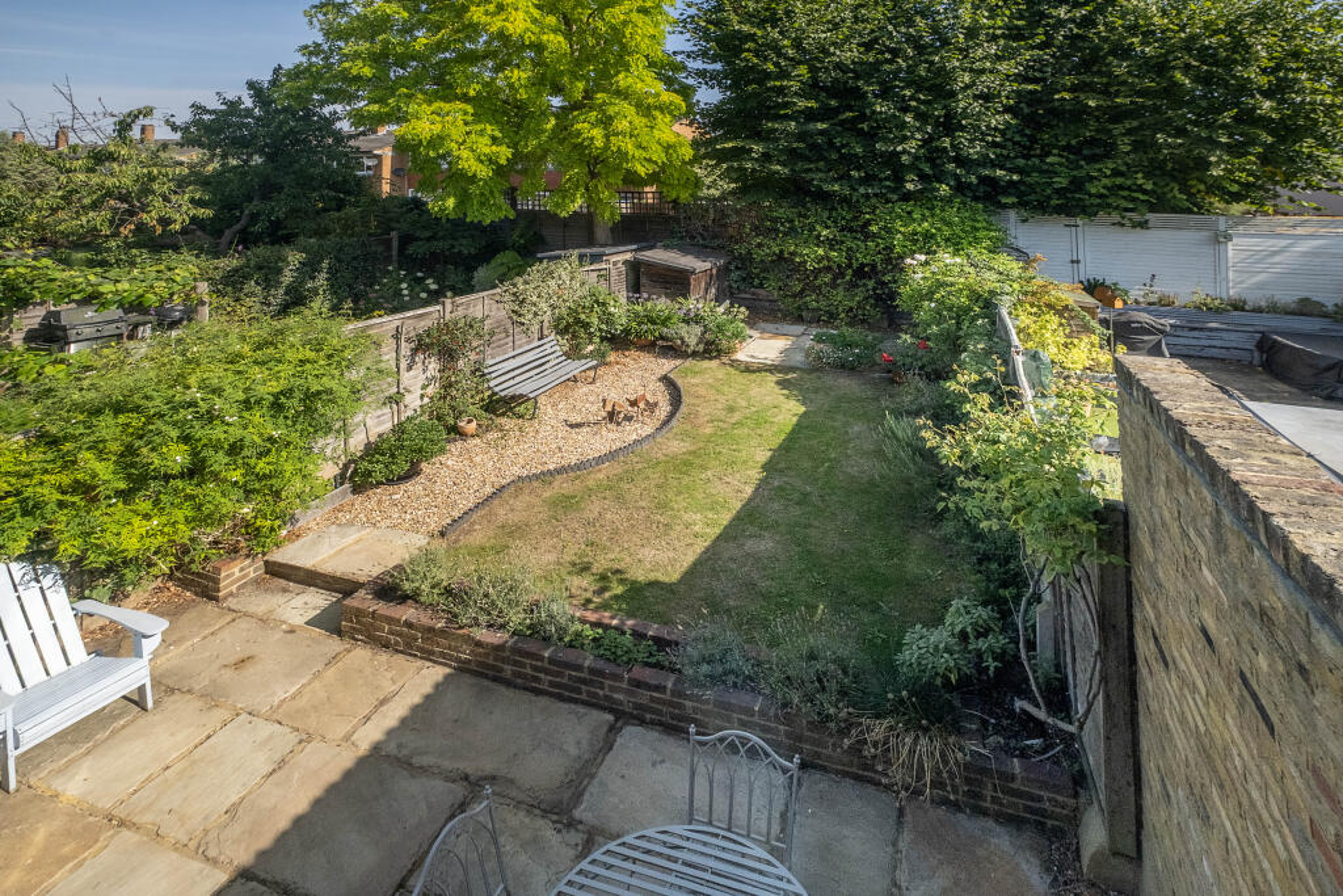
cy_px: 448
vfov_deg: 77.3
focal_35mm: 15
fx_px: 560
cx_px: 672
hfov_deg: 100.4
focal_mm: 10
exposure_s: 1/950
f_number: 7.1
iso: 500
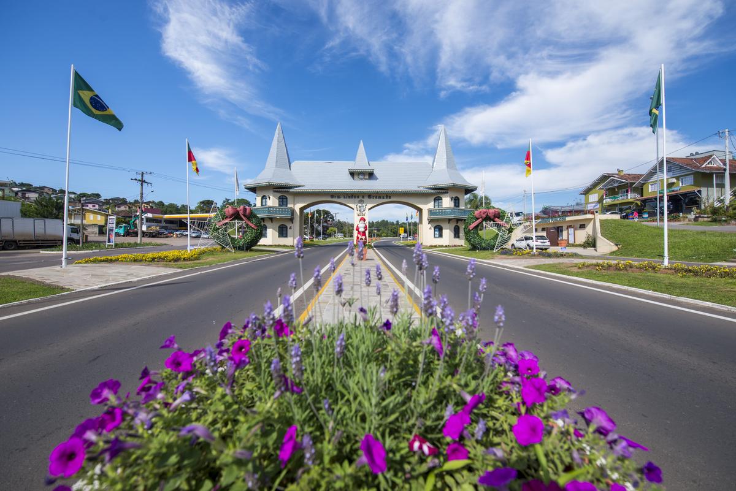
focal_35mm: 14
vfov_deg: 81.3
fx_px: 286
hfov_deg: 104.2
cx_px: 368
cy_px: 246
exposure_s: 1/640
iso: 100
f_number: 5.6
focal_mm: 14
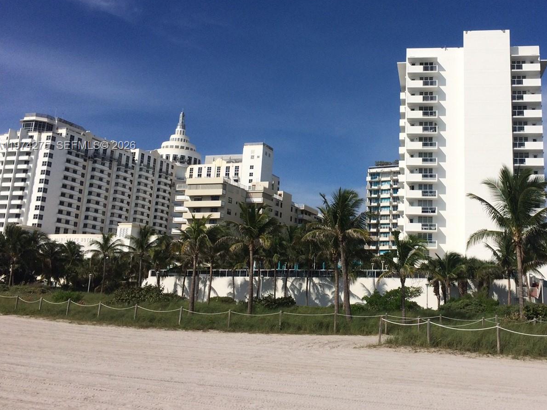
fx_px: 616
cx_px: 360
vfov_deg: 36.5
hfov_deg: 47.2
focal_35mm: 39
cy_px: 146
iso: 40
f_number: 2.2
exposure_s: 1/5882
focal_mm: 4.15
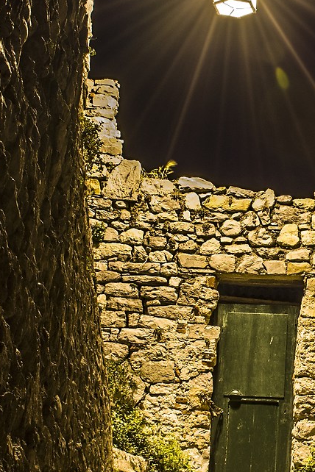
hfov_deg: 13.3
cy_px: 277
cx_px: 344
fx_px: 1326
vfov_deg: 20.2
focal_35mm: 101
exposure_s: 3
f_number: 7.1
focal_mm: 18
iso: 100
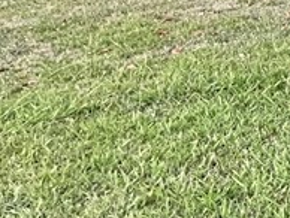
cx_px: 667
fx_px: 1149
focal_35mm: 137
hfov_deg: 12.0
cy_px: -66
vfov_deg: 10.6
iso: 250
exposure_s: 1/60
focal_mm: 5.7
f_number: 1.5
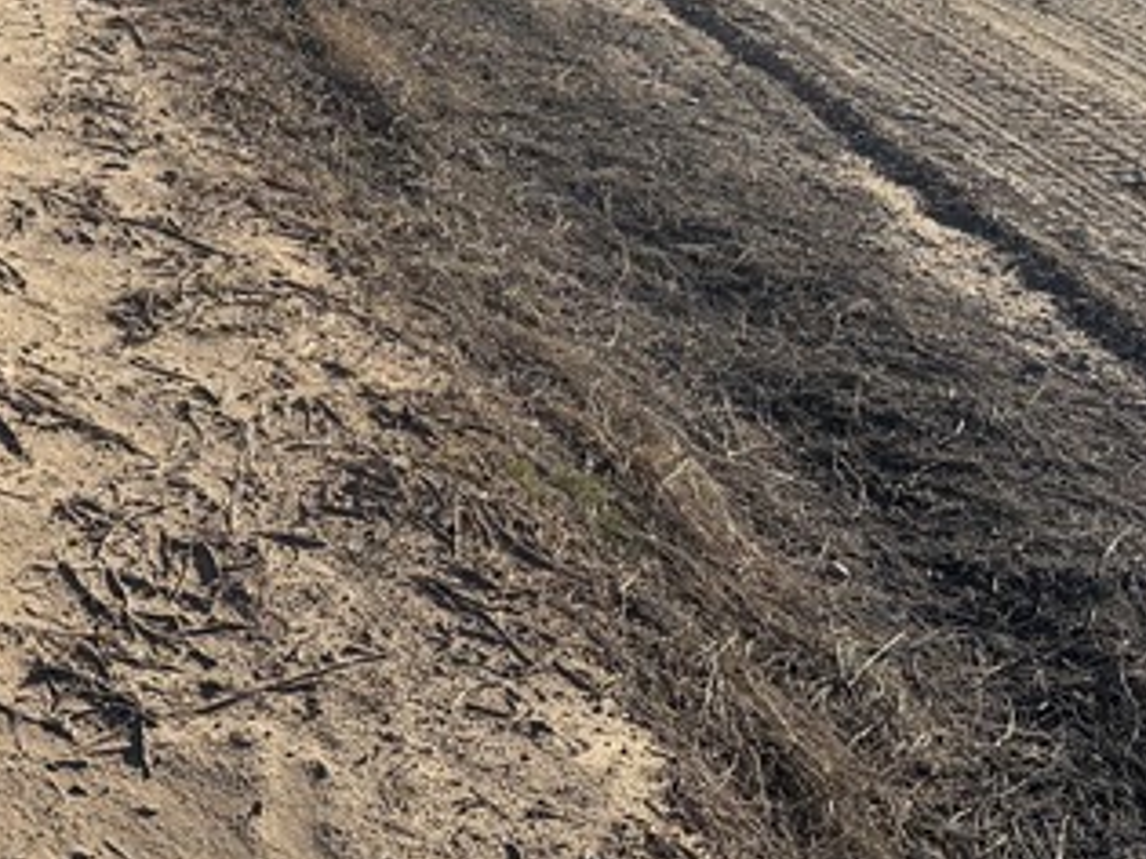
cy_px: -62
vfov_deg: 18.3
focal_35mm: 78
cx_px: 98
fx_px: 2581
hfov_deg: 24.3
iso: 100
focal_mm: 6.76
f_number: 1.78
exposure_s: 1/7353
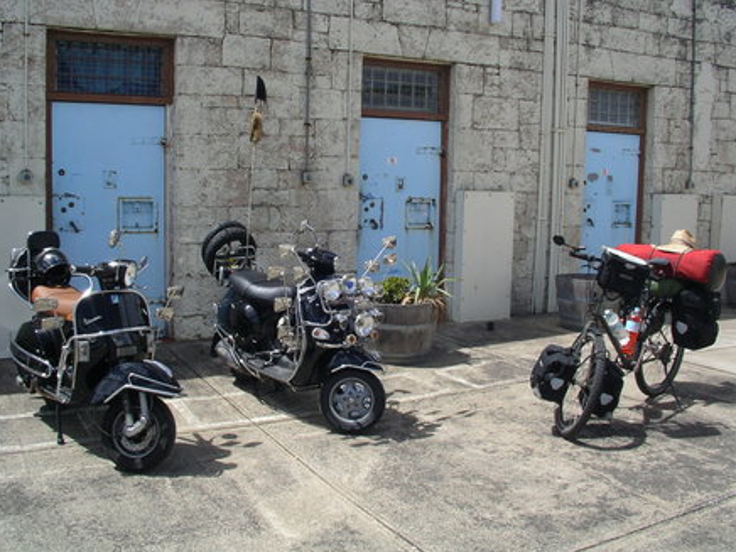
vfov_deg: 37.7
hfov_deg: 49.0
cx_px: 370
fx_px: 808
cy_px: 270
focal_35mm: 38
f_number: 6.9
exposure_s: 1/200
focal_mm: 5.7
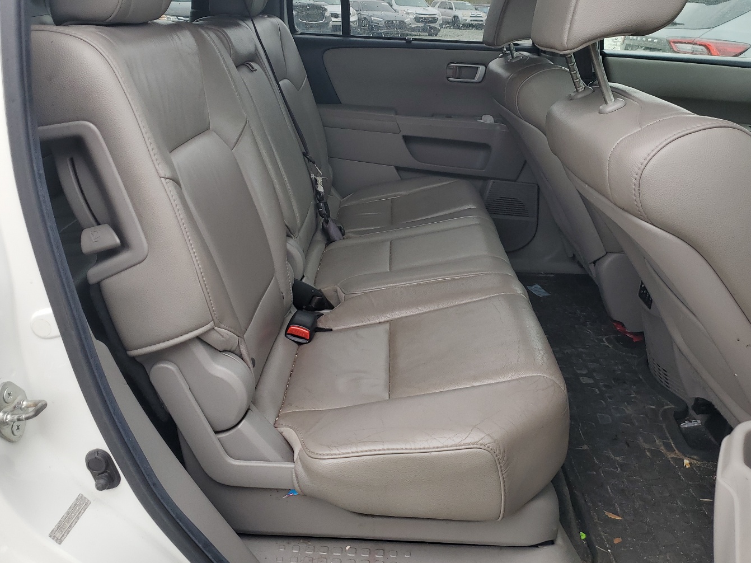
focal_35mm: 31
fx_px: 672
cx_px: 386
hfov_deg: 58.4
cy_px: 228
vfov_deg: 45.2
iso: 50
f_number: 1.5
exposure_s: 1/400
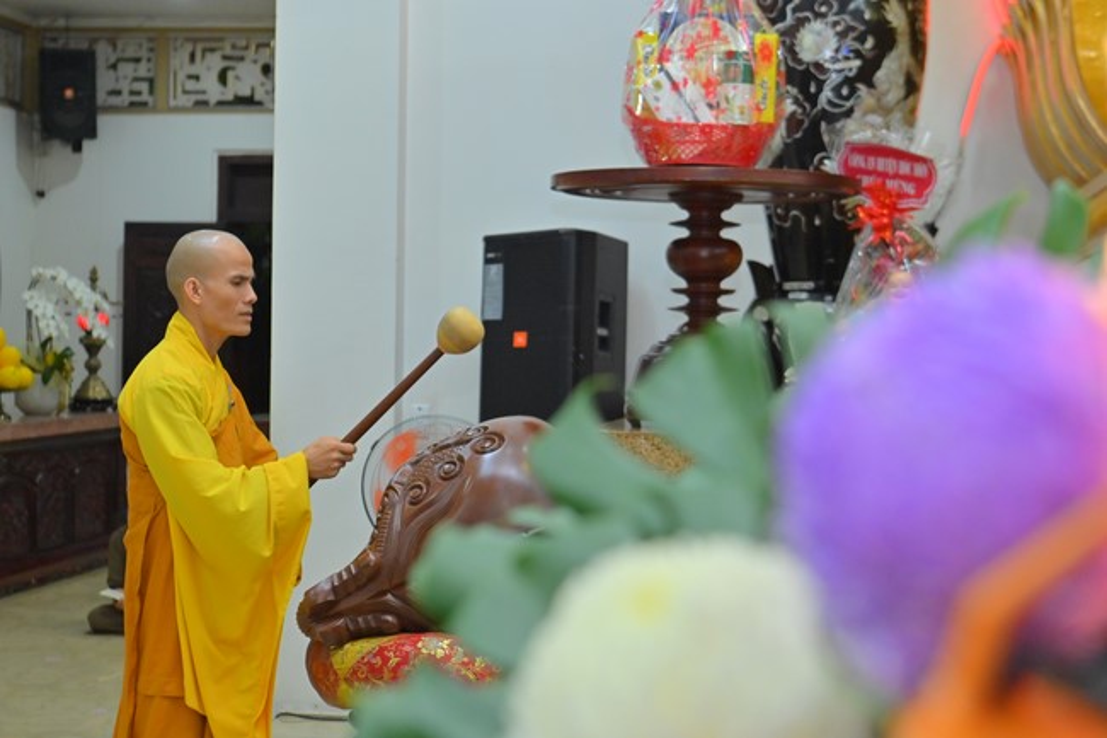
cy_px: 369
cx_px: 554
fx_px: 2152
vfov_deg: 19.4
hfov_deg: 28.9
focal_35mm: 70
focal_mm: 70
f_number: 4
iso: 2000
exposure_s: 1/160
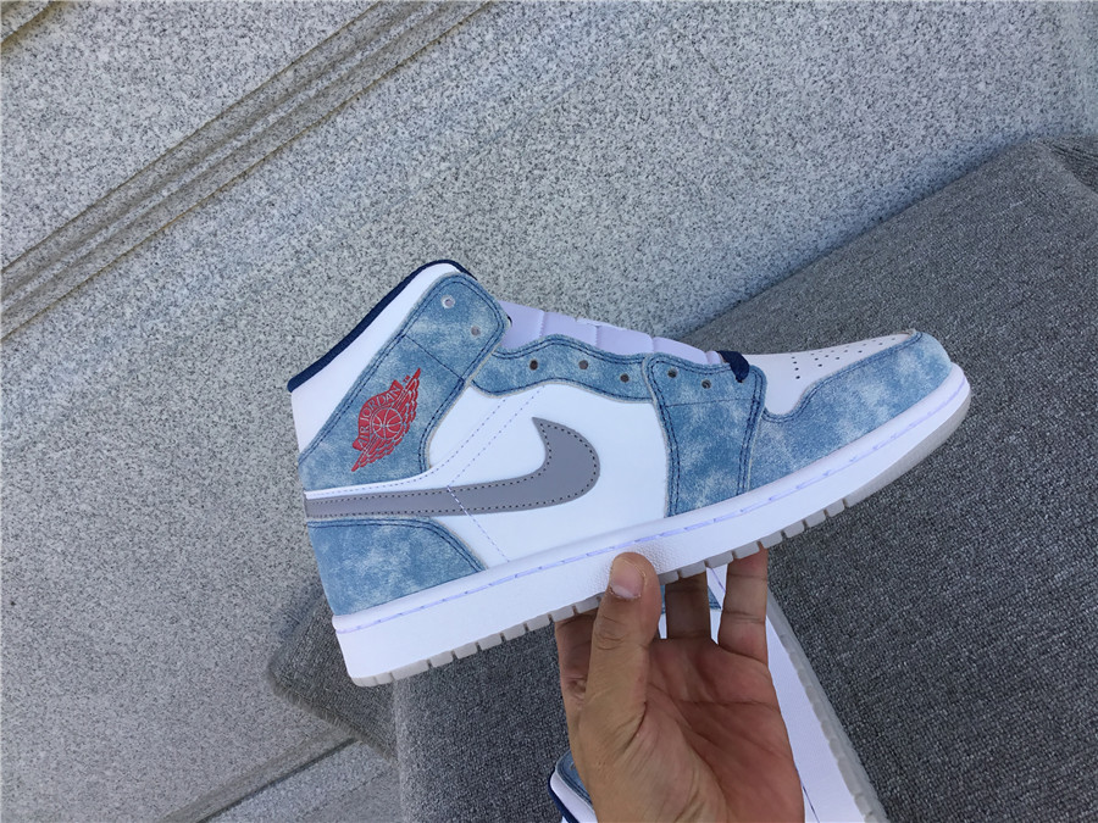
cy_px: 412
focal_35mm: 31
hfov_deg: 58.4
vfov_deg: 45.4
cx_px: 549
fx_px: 983
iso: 25
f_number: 2.4
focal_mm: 3.3
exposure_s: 1/216
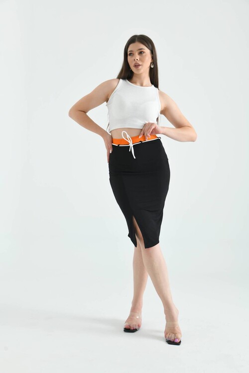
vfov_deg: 44.5
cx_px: 124
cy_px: 186
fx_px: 456
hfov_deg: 30.5
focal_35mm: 44
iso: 100
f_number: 6.3
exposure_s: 1/125
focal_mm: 44
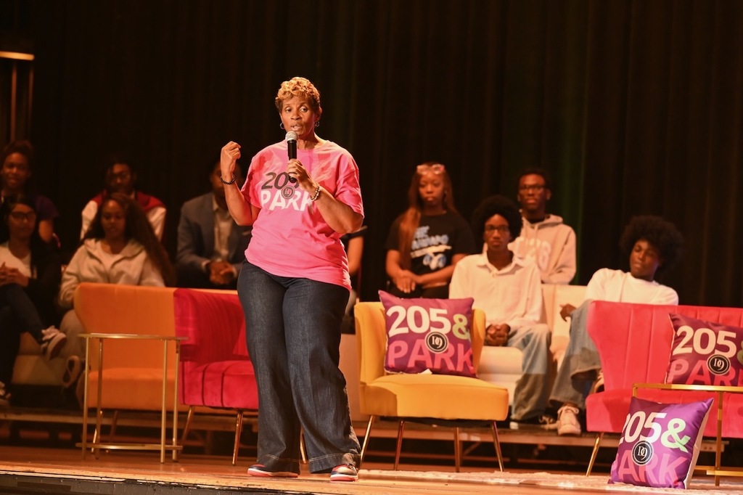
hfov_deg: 10.3
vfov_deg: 6.9
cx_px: 372
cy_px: 248
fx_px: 4126
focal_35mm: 200
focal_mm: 200
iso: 4000
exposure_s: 1/200
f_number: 4.5
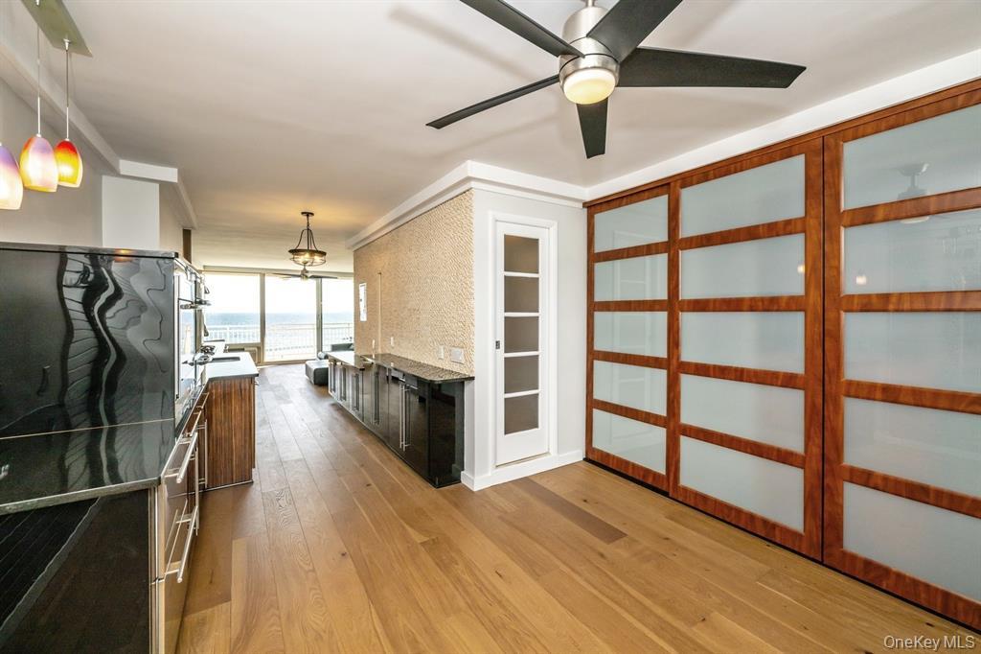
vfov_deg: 81.2
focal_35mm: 14
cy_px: 327
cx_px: 490
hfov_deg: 104.3
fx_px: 381
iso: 200
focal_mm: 14
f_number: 6.3
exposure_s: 1/400
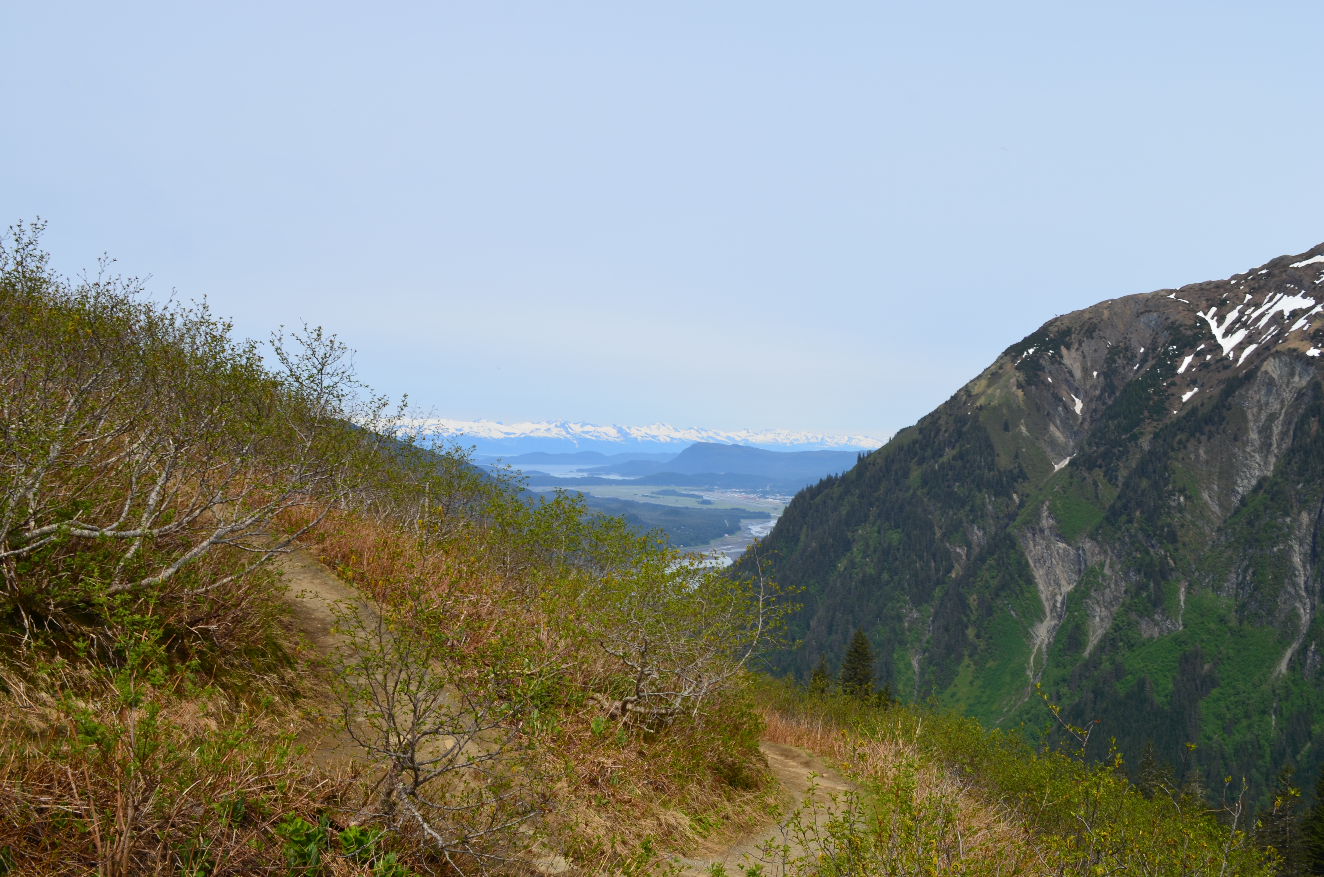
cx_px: 662
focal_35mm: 36
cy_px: 438
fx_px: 1321
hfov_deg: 53.2
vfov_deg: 36.7
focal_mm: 24
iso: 100
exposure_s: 1/160
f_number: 11
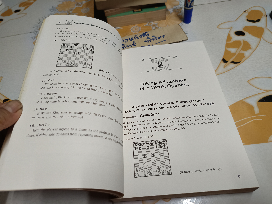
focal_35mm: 24
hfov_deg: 71.6
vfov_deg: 56.8
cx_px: 136
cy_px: 102
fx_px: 189
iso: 1036
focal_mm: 5.31
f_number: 1.7
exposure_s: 1/50
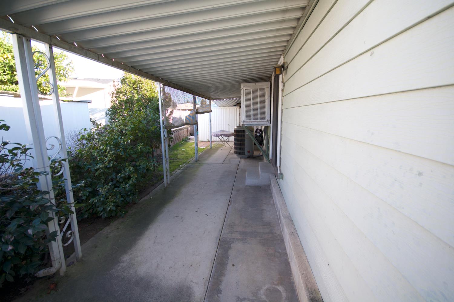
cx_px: 227
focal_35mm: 15
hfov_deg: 100.4
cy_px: 151
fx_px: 189
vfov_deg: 77.2
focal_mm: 10
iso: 360
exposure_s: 1/125
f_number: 5.6
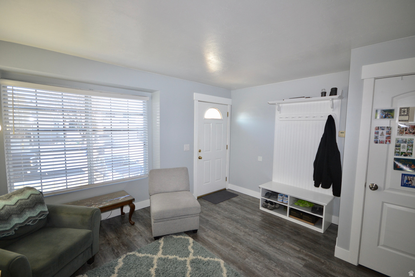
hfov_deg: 100.4
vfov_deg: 77.3
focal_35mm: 15
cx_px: 208
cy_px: 138
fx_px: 173
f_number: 4
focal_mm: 10
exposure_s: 1/60
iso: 500
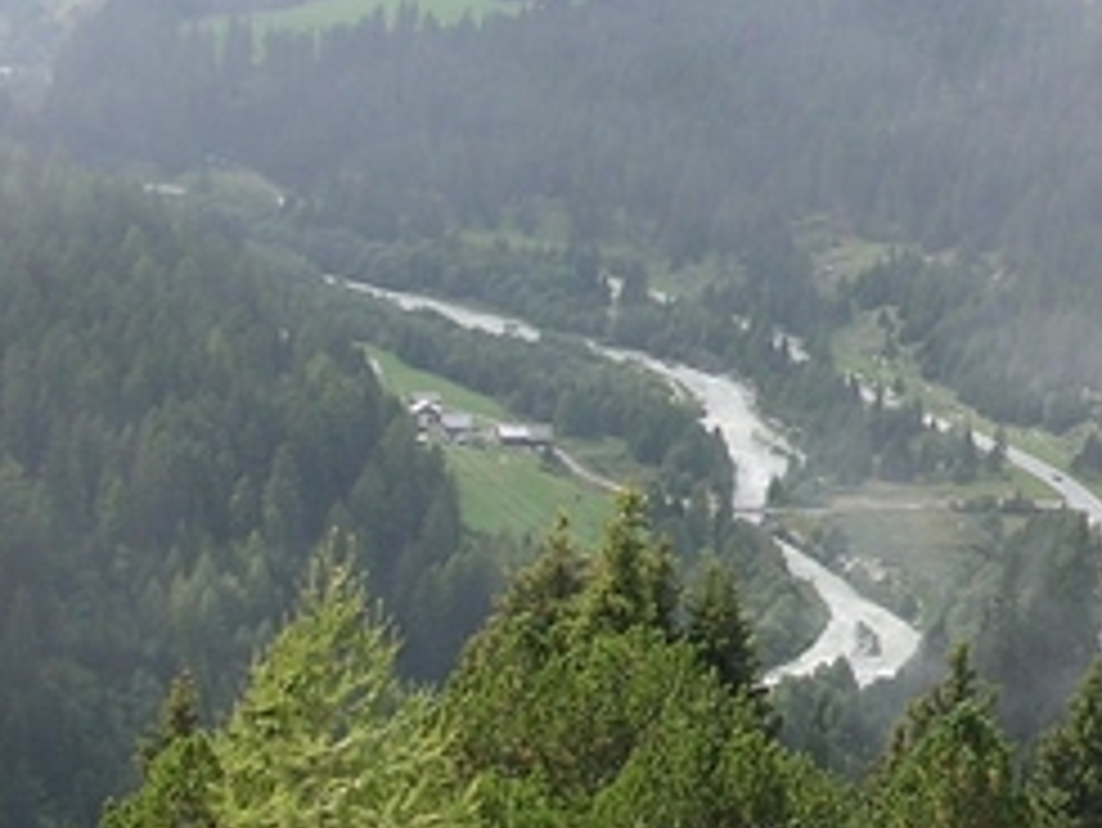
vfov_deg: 15.9
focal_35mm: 93
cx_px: 1026
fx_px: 2962
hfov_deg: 20.6
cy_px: 252
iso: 100
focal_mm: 5.8
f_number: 2.8
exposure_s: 1/448
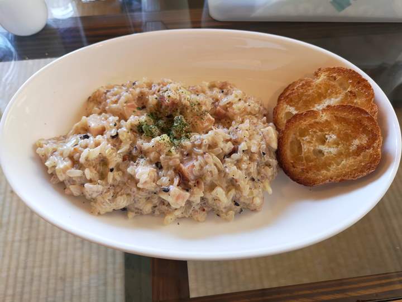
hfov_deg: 65.3
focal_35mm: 27
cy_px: 151
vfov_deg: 51.4
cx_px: 201
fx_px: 314
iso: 100
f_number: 1.8
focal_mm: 3.95
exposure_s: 1/60
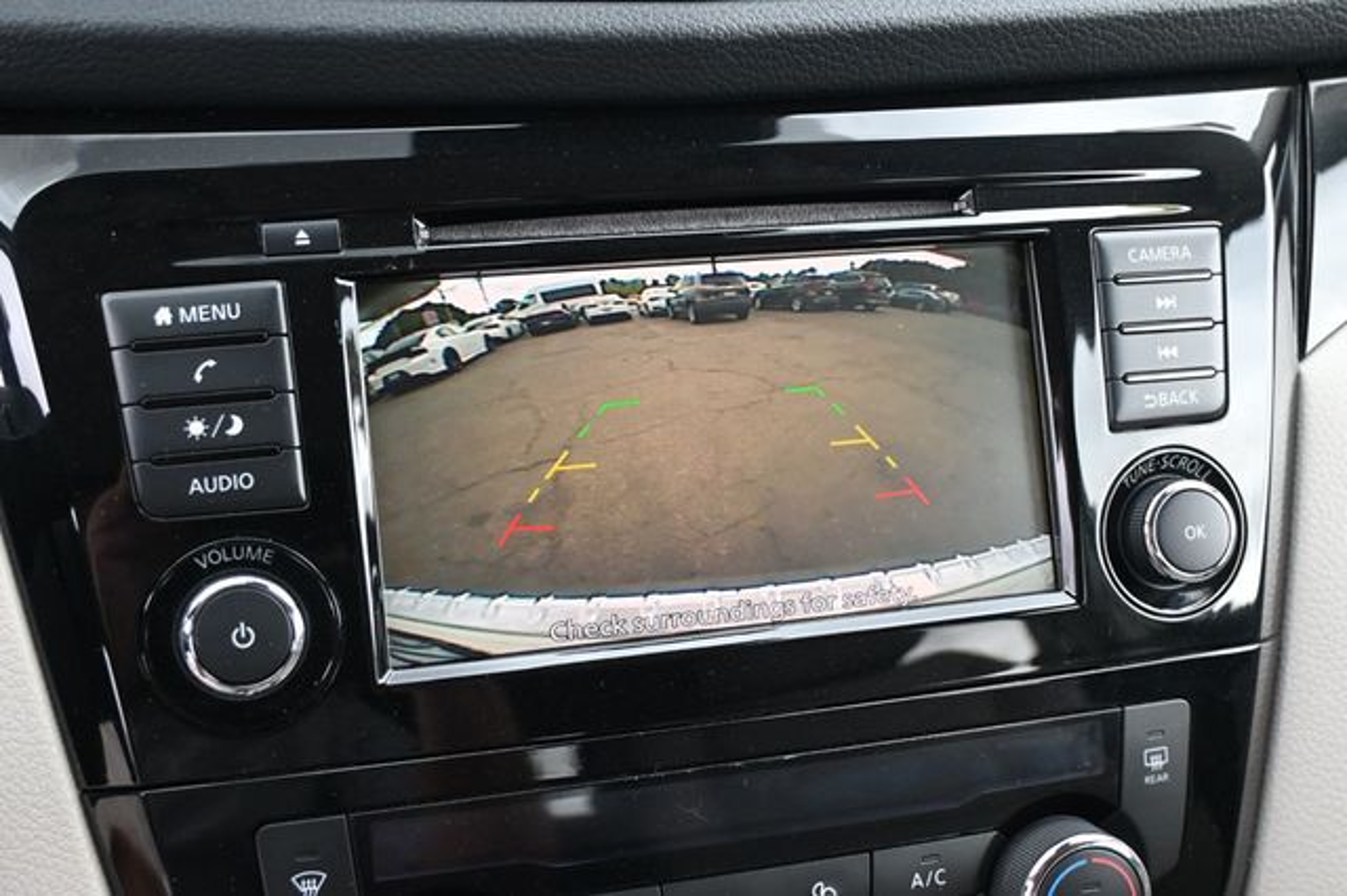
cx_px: 674
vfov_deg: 30.8
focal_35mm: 44
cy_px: 448
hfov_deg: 45.0
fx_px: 1627
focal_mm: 29
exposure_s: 1/125
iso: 1250
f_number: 4.8
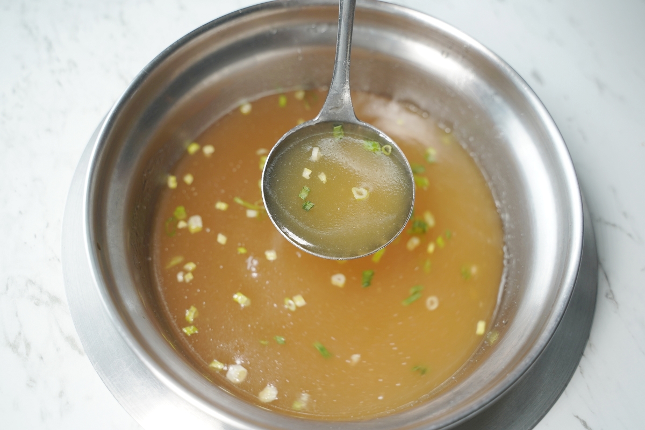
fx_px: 699
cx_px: 322
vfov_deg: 34.2
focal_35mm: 39
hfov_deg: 49.6
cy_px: 215
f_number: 4
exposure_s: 1/60
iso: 200
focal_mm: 39
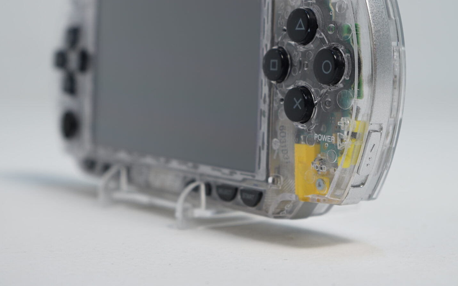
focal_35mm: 75
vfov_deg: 17.3
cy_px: 69
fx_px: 936
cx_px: 267
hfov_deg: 27.5
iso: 64
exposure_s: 1/8
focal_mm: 41
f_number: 5.6
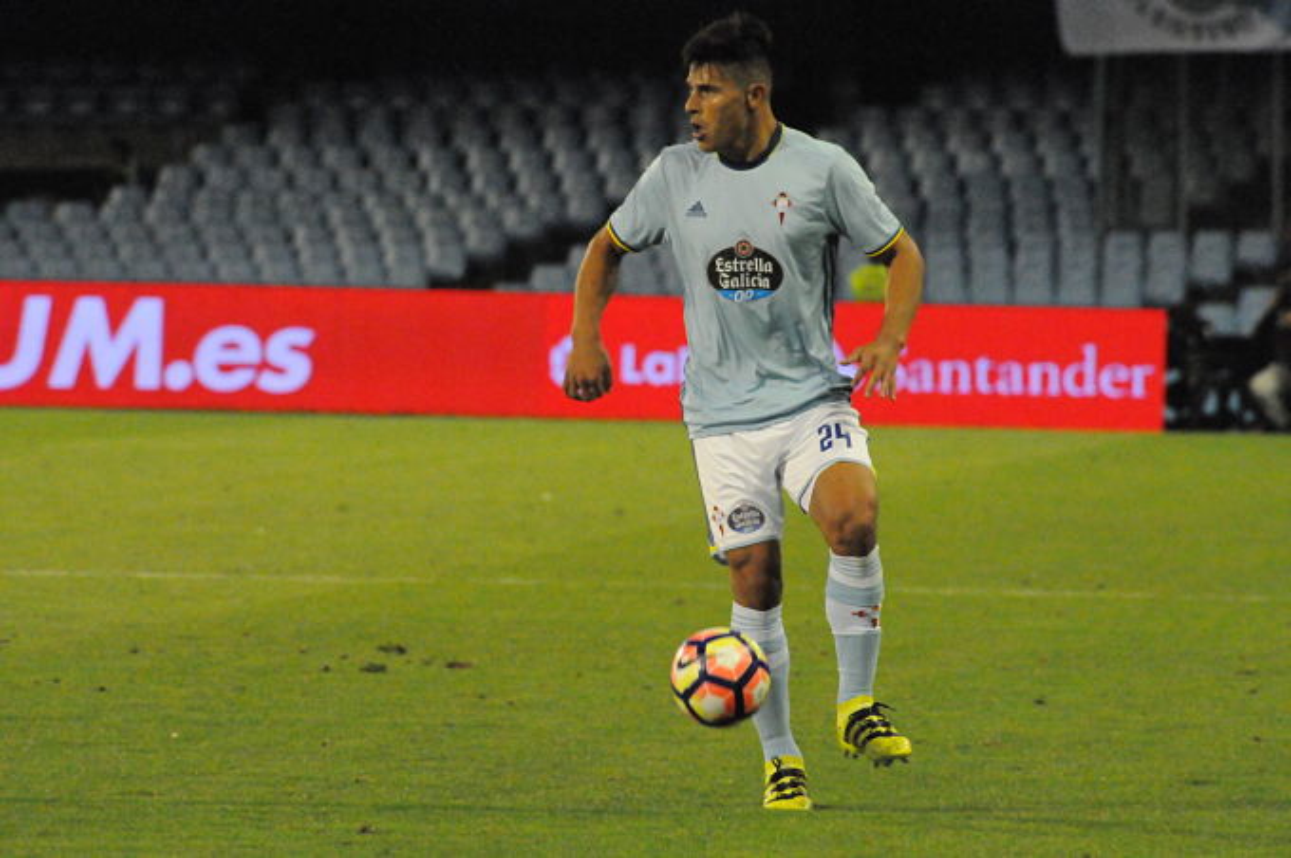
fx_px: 16122
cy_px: 429
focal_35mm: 450
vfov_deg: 3.0
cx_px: 646
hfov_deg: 4.6
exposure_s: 1/320
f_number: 9
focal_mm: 300
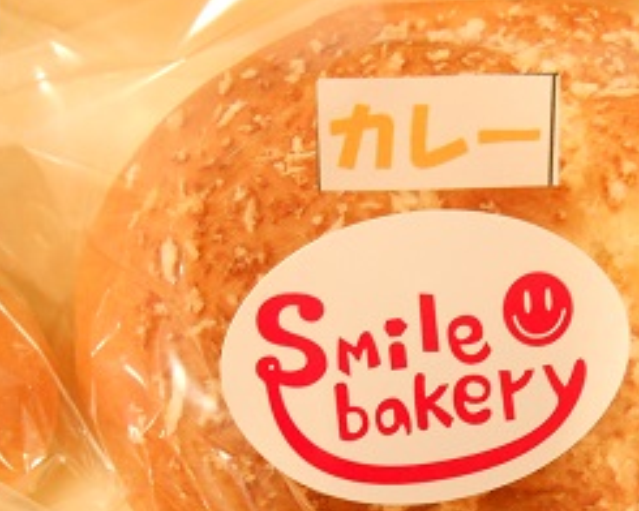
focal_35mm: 53
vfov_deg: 28.4
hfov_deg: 34.8
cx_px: 451
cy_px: 342
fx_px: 1002
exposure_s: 1/20
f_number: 3.9
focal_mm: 6
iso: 800
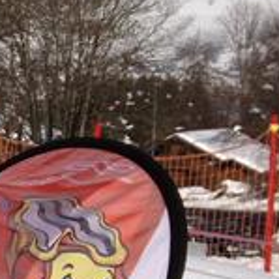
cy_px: 268
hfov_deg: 9.3
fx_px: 1514
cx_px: -418
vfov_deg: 10.5
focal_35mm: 166
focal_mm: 4.28
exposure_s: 1/3247
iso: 50
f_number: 2.4
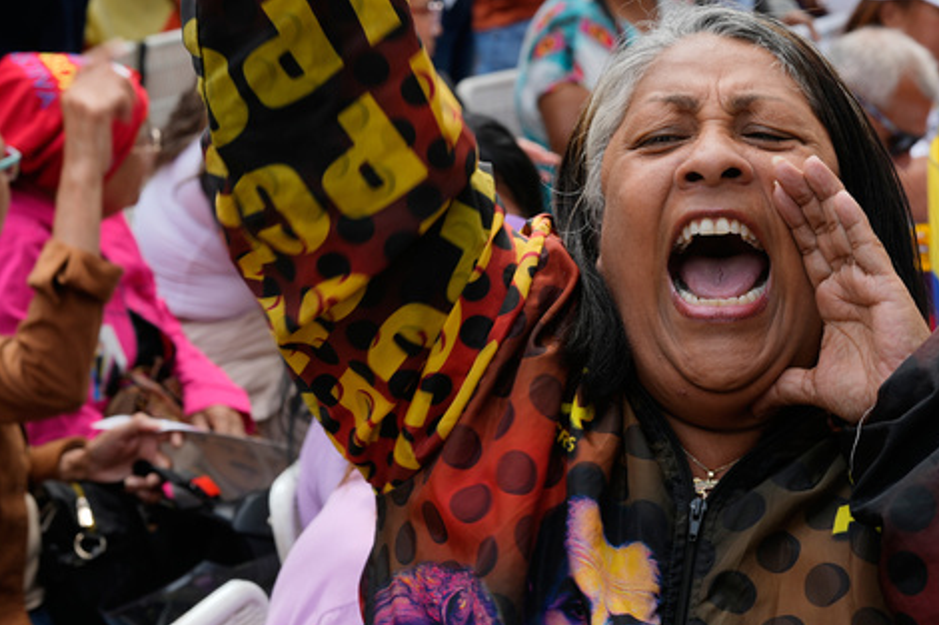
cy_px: 154
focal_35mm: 109
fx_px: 2842
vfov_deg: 12.5
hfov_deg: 18.7
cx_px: 641
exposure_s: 1/100
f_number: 5.6
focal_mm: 50
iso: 50
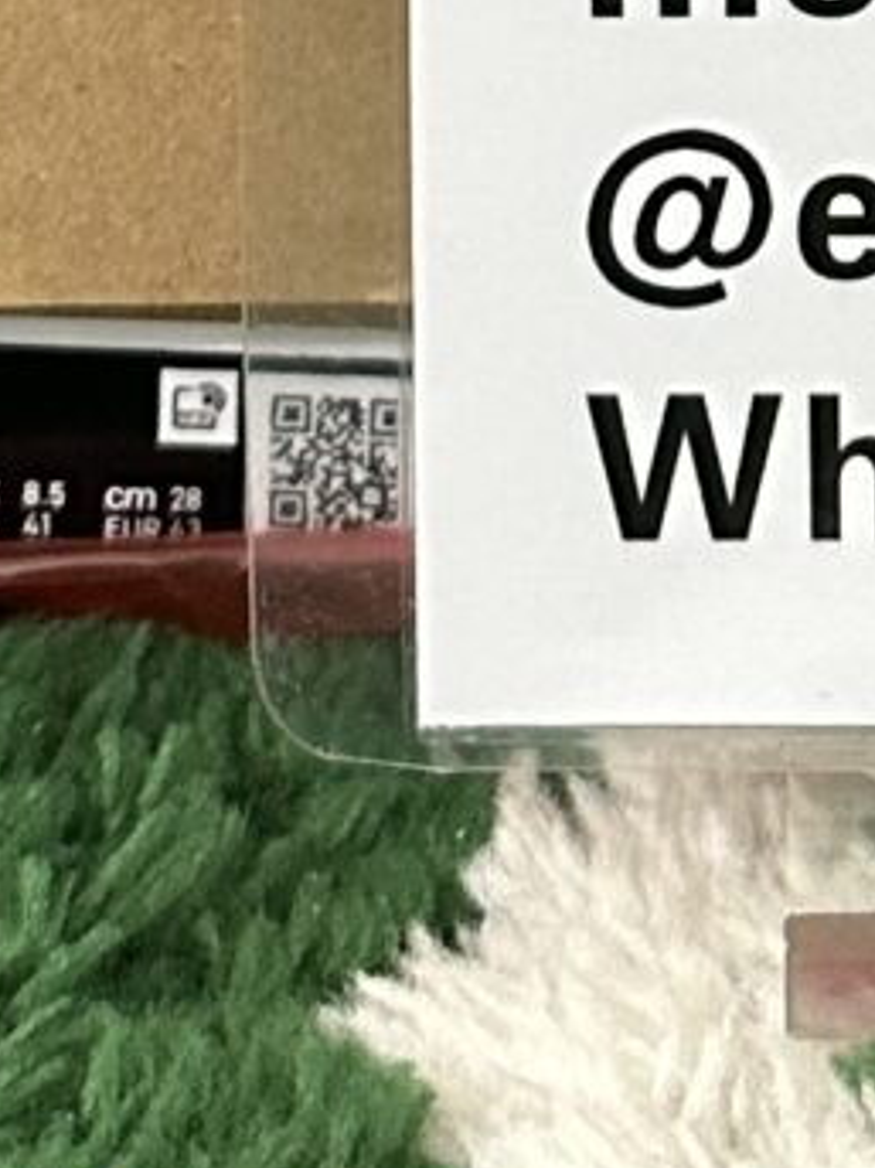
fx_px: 6037
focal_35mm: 179
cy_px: -1560
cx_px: 780
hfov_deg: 8.3
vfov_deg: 9.8
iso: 500
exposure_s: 1/50
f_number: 1.78
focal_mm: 6.86
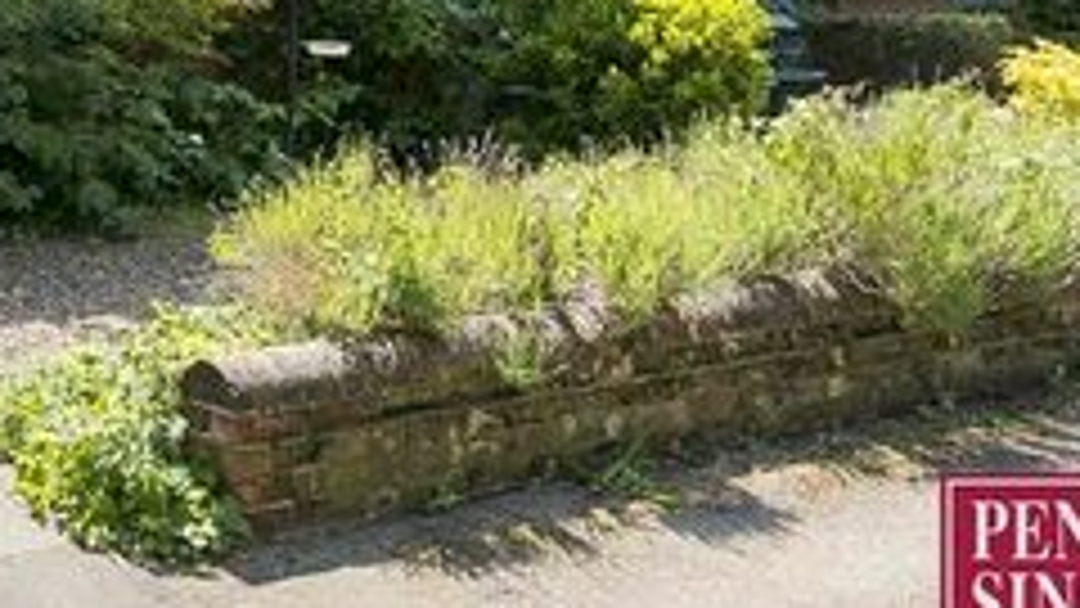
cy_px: -349
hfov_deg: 33.1
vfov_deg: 19.5
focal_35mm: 52
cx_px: -194
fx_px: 1489
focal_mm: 17
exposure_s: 1/2000
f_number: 2.8
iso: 400
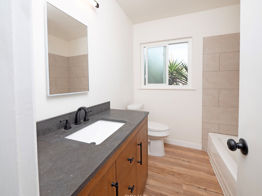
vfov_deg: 78.1
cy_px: 97
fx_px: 121
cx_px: 125
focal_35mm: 16
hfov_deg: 94.4
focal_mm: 7
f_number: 8
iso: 125
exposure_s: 1/40
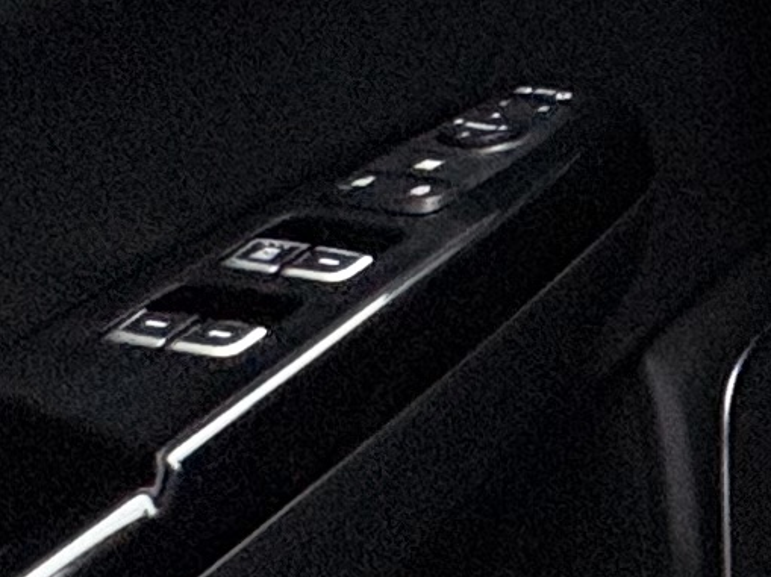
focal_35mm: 111
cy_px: -680
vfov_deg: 11.6
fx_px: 2471
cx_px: 2252
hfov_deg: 11.4
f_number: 2.2
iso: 200
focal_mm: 2.22
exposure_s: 1/68
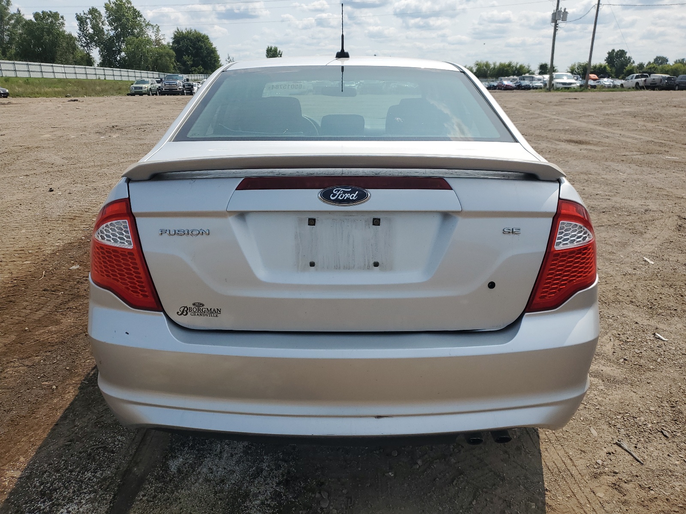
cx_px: 343
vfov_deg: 53.1
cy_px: 257
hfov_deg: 67.3
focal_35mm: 26
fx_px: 515
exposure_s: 1/5000
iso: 50
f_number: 1.5
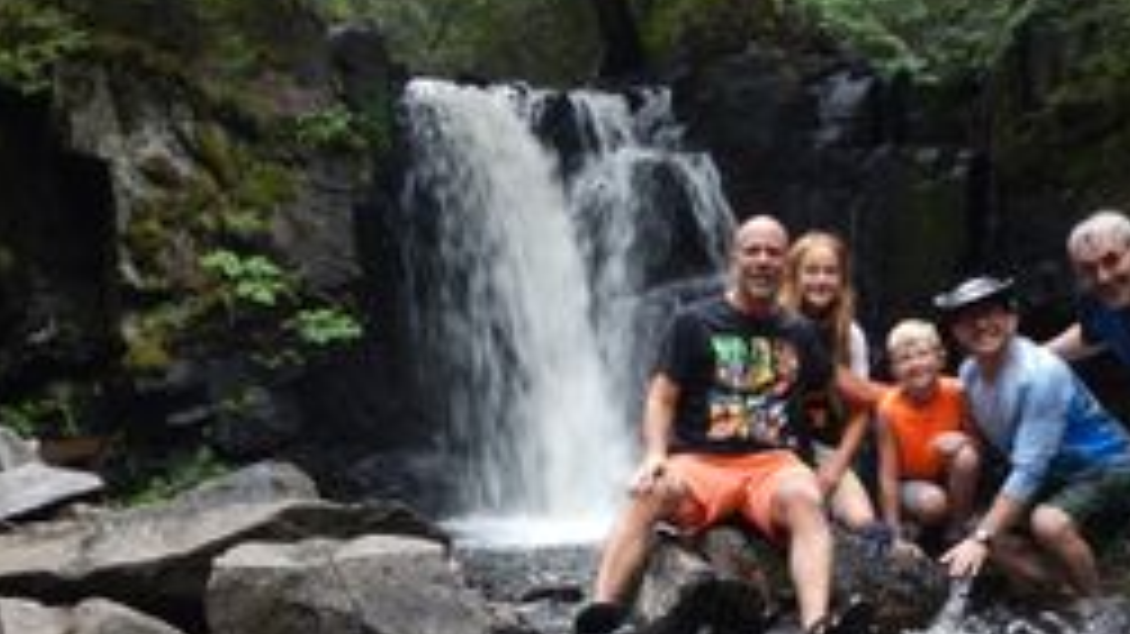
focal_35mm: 59
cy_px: 535
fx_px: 1767
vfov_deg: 20.1
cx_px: 599
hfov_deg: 35.4
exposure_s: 1/30
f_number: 4.2
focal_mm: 6.1
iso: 160
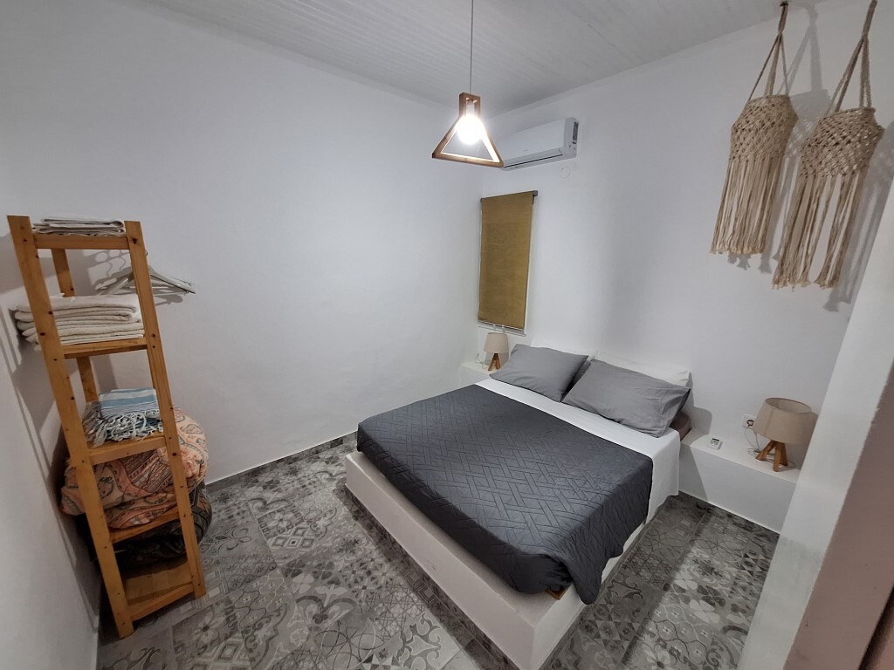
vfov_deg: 89.9
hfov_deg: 106.2
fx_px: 336
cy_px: 335
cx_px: 447
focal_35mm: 13
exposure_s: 1/25
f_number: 2.2
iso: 200
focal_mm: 1.74
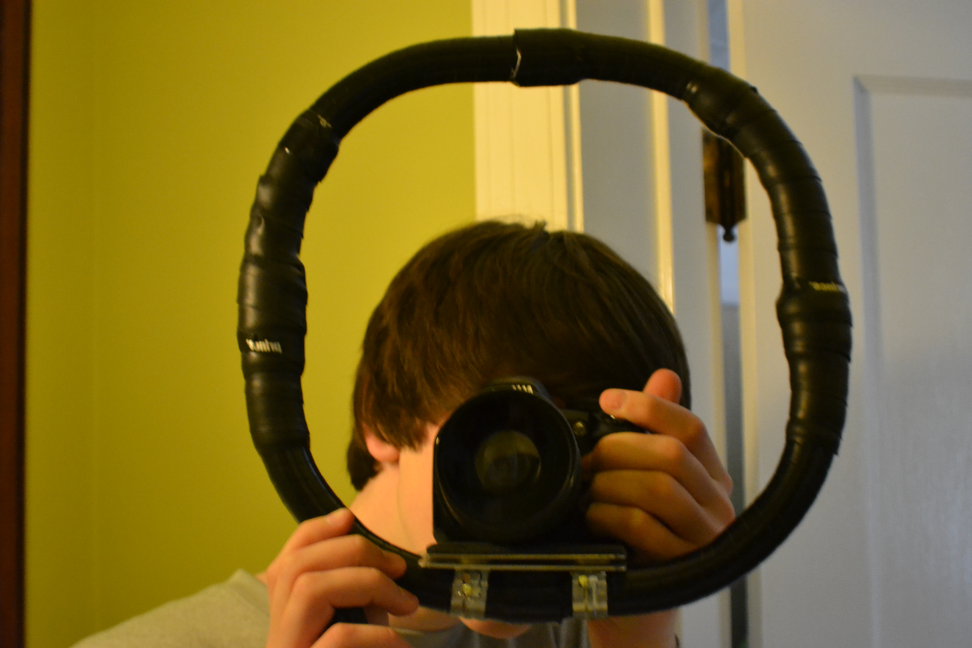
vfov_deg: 19.7
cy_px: 324
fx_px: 1863
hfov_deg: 29.2
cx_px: 486
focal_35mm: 69
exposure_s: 1/15
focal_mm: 46
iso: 2800
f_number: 5.3
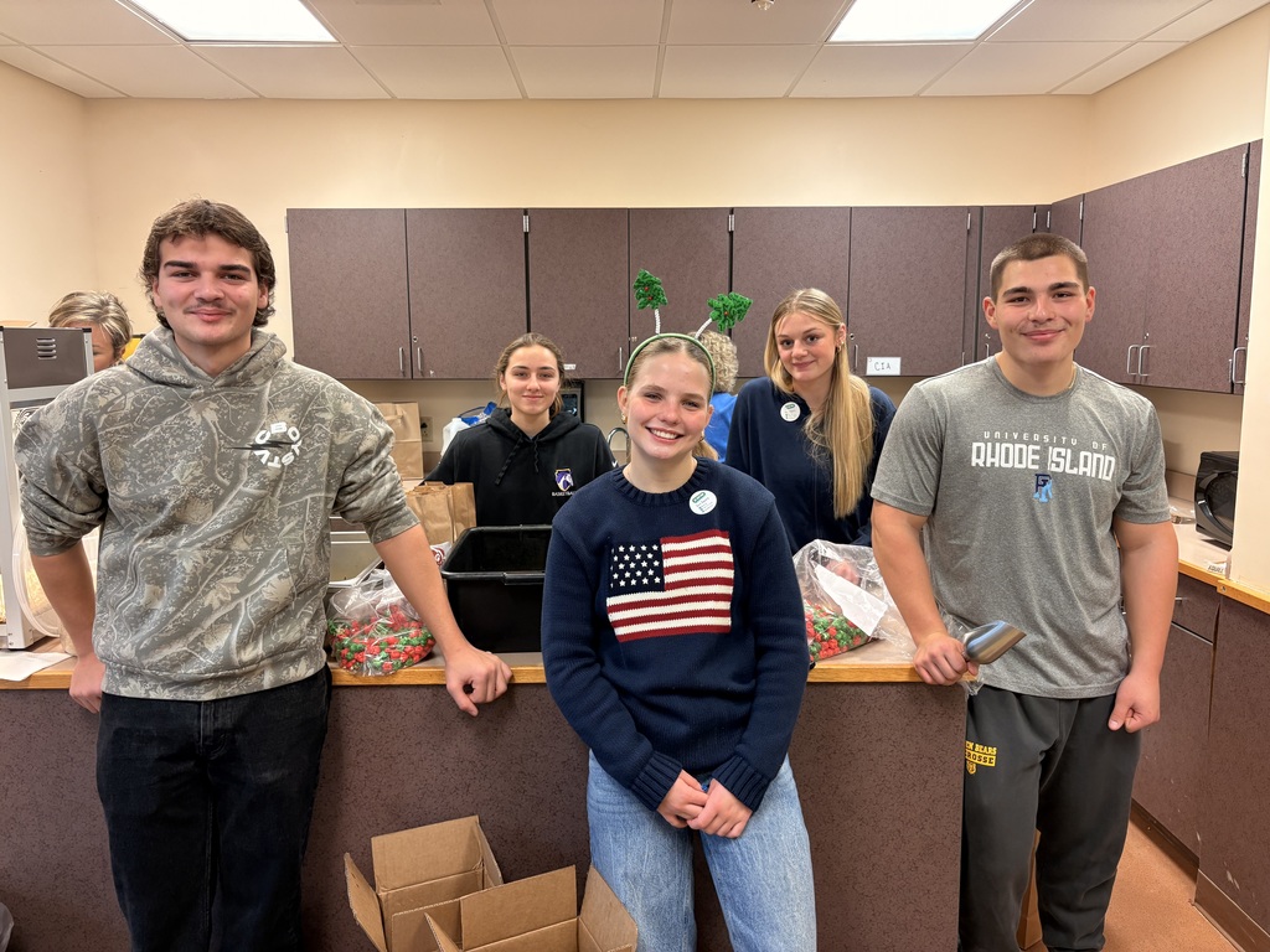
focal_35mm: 26
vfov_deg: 53.1
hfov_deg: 67.3
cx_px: 635
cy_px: 476
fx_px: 954
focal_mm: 5.96
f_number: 1.6
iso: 125
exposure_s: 1/60
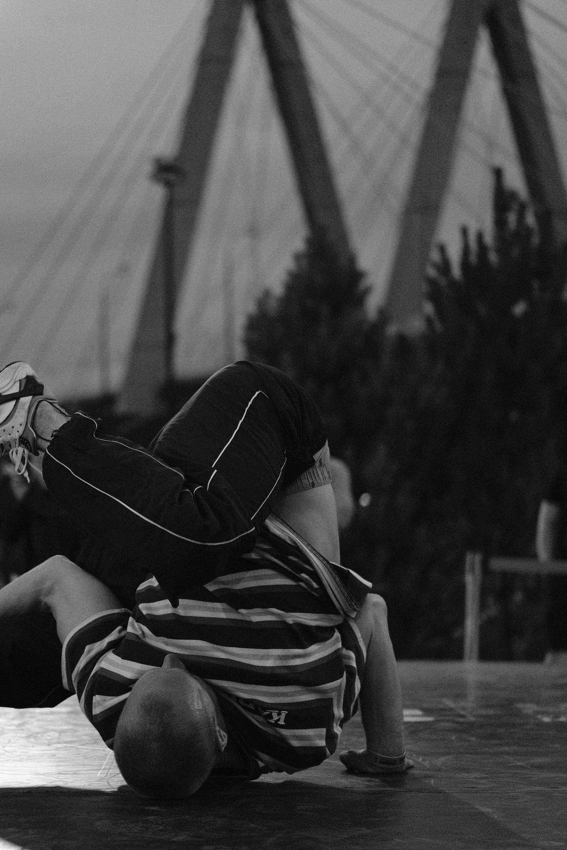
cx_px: 162
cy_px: 437
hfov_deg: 12.7
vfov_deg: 18.9
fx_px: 2551
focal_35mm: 108
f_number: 2
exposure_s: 1/640
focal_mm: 50
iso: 4000
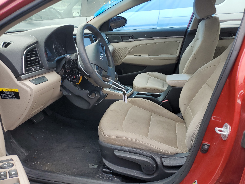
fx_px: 184
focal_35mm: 26
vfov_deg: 53.1
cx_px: 122
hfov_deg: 67.3
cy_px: 92
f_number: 1.5
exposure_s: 1/370
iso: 50
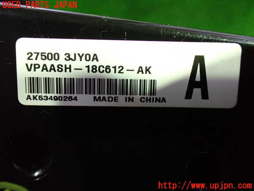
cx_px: 127
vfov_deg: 46.8
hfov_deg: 60.0
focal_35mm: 30
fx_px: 220
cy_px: 96
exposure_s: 1/30
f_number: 2.3
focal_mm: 5.4
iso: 800
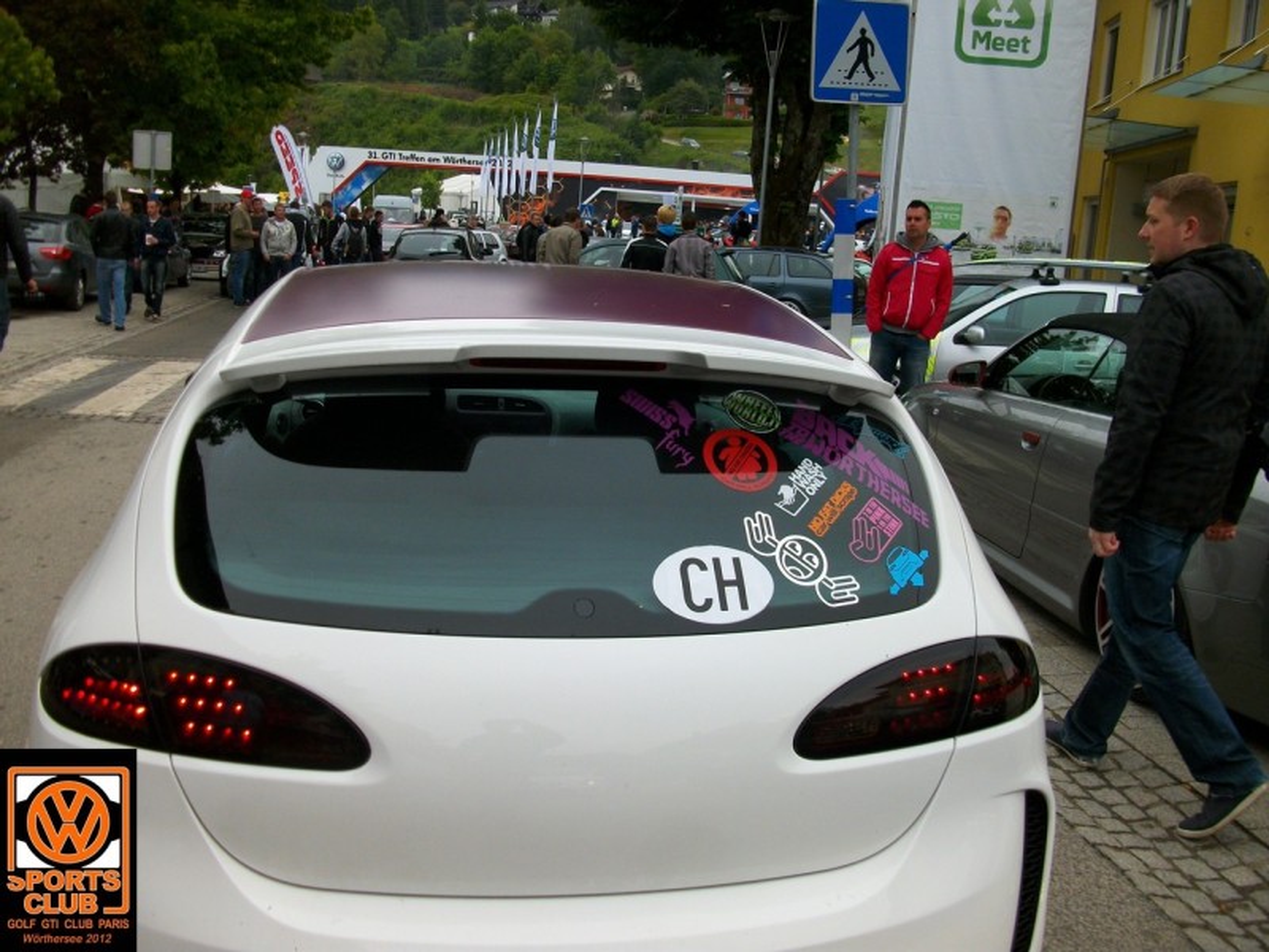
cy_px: 476
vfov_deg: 41.8
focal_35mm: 34
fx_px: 1246
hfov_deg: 54.0
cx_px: 634
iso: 80
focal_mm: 5.7
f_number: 2.9
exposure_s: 1/333
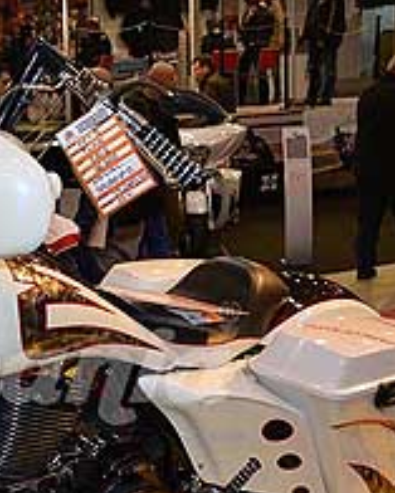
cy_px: 362
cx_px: -55
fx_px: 1068
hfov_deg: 19.9
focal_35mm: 73
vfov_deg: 25.7
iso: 450
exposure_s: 1/60
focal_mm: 21
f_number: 3.8
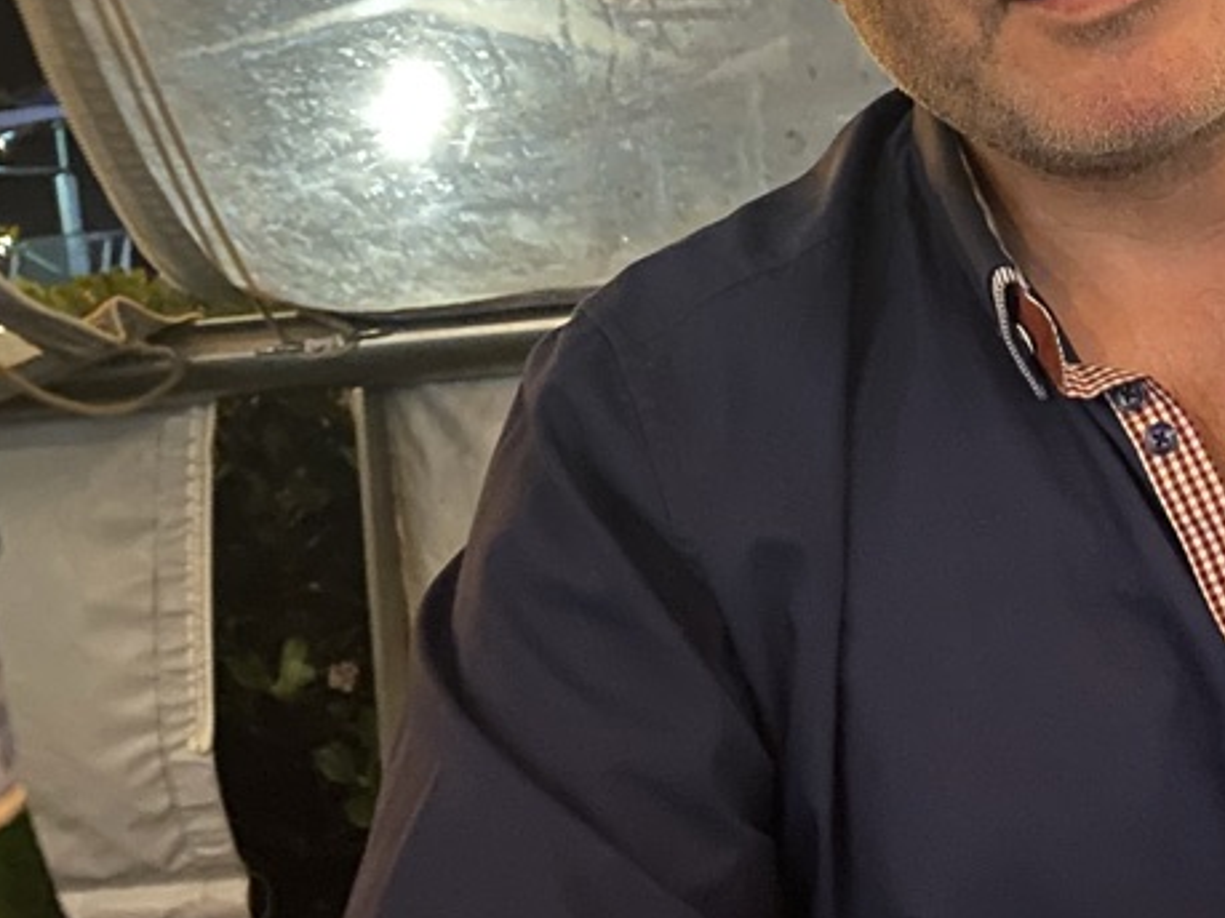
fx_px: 2052
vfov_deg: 25.0
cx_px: 1228
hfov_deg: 30.8
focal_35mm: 58
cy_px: 259
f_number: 1.8
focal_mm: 4.25
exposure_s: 1/8
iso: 640
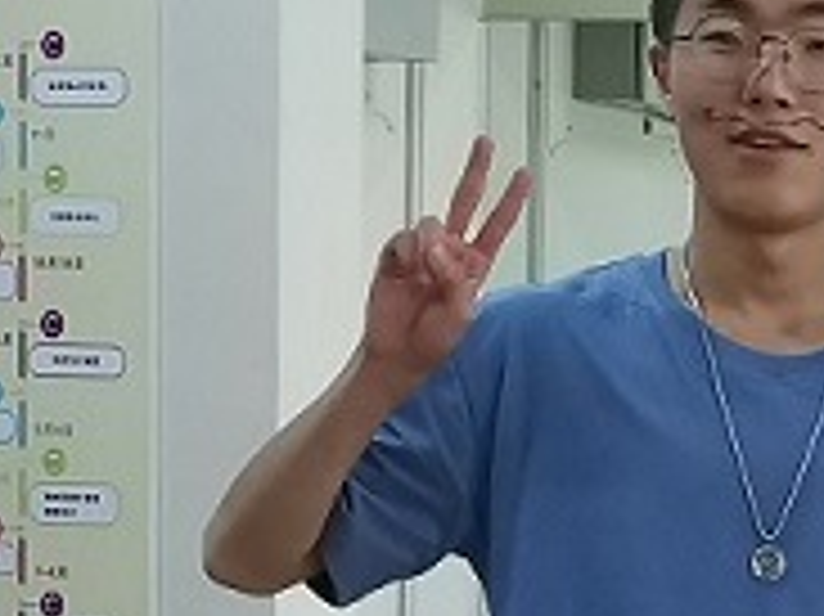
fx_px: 4163
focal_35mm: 175
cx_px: 1364
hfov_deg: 10.8
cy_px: 643
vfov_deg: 8.4
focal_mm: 5.3
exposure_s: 1/33.3
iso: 500
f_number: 1.8
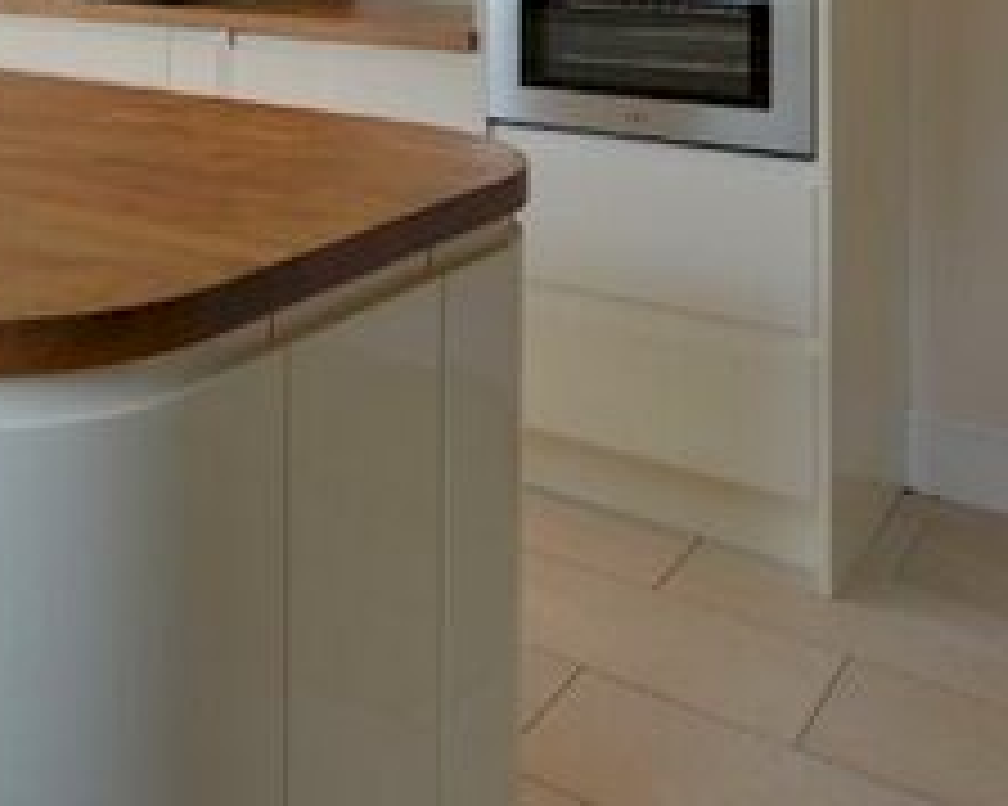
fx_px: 1312
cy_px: -124
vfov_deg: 29.9
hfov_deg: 39.6
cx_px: 140
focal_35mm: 44
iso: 100
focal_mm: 10
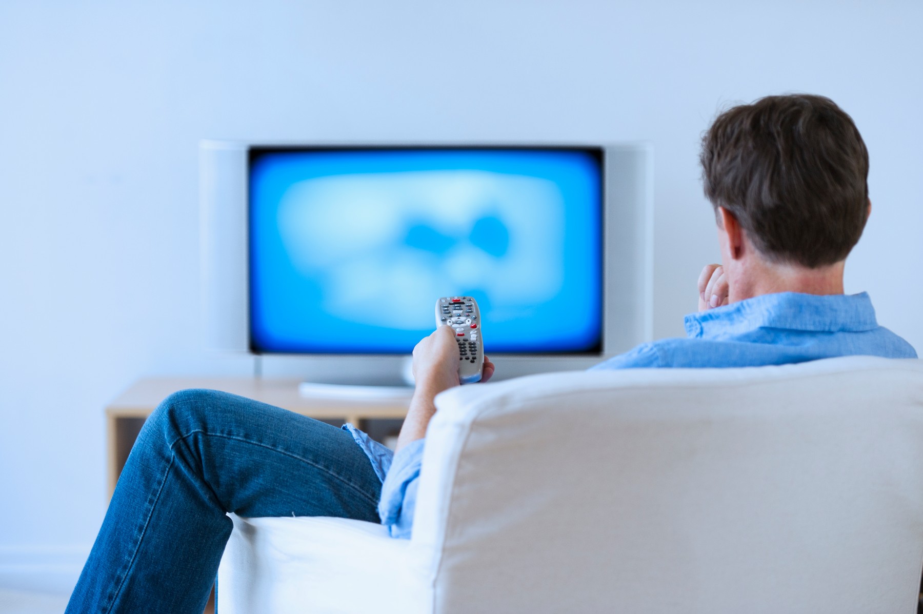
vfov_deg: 13.0
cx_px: 462
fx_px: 2690
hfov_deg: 19.5
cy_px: 307
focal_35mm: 105
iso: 800
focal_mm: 105
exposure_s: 1/80
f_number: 2.8
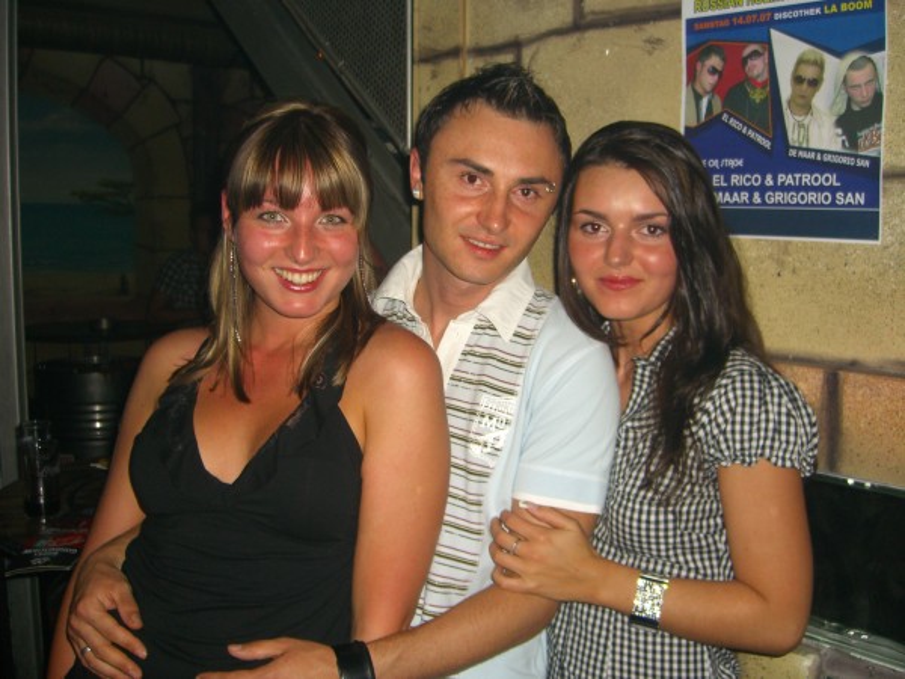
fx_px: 993
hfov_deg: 49.0
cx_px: 452
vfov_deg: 37.7
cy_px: 340
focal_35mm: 38
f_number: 2.8
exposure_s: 1/60
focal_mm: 7.9
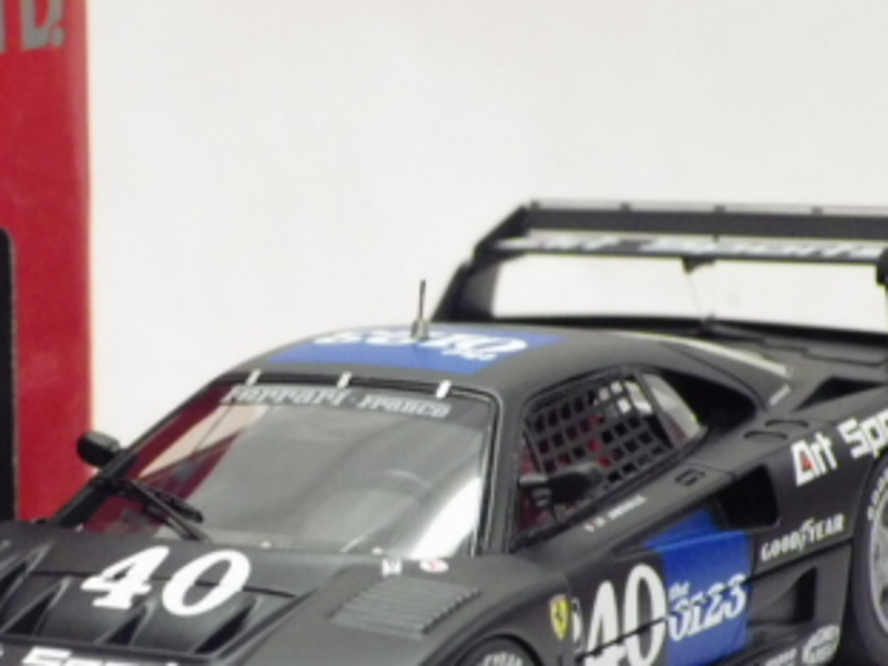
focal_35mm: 146
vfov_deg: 10.1
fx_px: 3744
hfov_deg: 13.4
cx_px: 100
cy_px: 515
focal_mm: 12.8
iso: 800
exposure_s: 1/45
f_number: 4.2
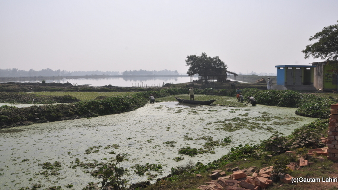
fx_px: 260
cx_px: 173
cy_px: 75
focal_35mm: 29
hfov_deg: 66.1
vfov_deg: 40.0
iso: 220
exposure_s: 1/320
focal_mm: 18
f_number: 14
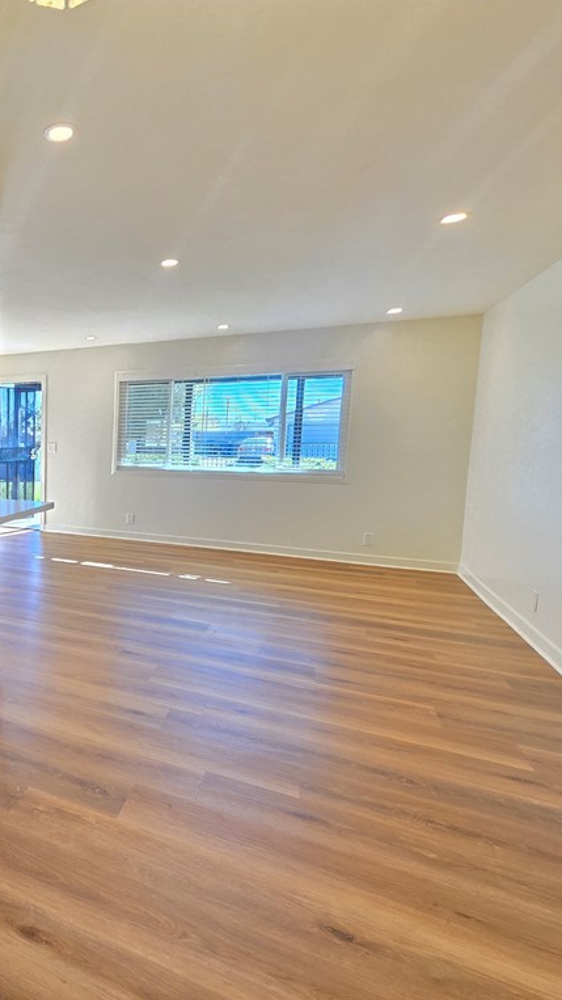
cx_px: -38
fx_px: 504
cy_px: 501
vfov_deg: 89.6
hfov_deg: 45.7
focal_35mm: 19
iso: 80
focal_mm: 2.2
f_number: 2.2
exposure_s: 1/60
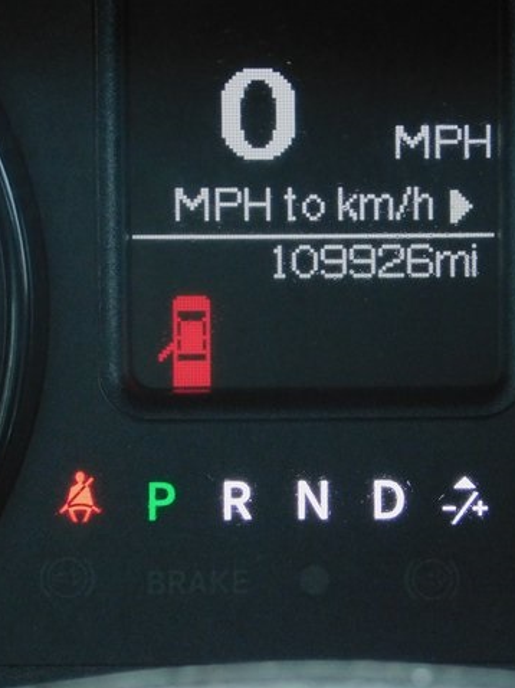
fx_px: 8934
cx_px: 351
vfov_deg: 4.4
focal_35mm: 450
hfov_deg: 3.3
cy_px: 344
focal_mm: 59.7
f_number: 5.8
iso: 560
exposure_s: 1/60
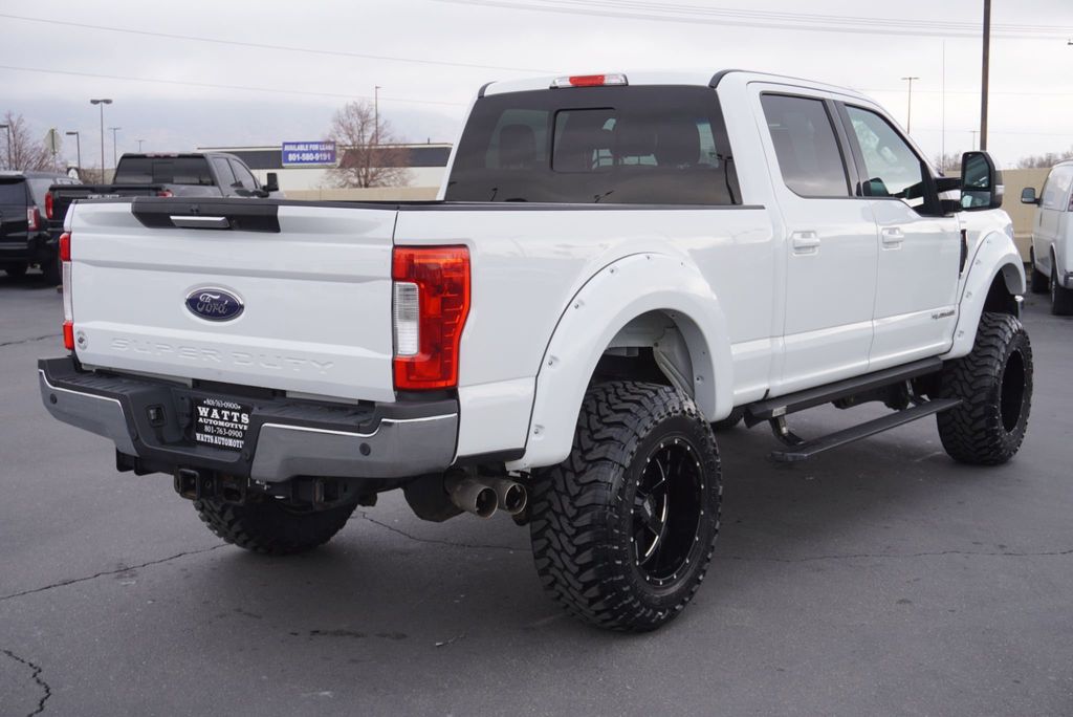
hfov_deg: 43.6
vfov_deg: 29.9
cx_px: 536
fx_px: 1342
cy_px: 358
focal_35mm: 45
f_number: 5.6
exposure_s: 1/80
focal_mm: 30
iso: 100
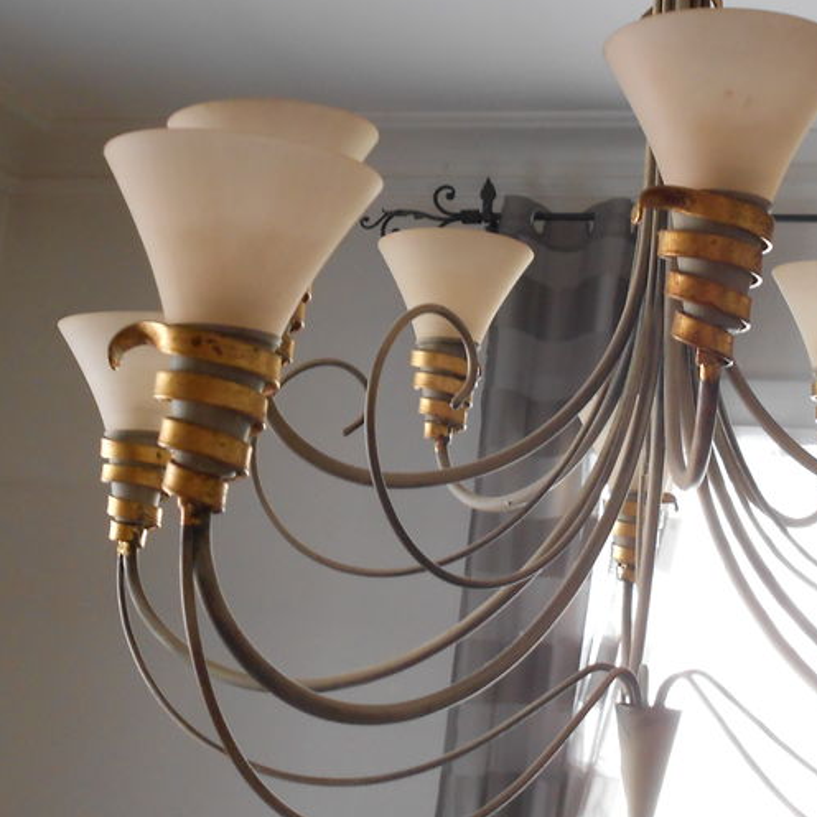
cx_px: 585
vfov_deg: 29.7
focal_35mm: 57
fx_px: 1522
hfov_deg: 29.7
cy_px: 237
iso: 200
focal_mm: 6
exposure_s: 1/30
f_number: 3.6
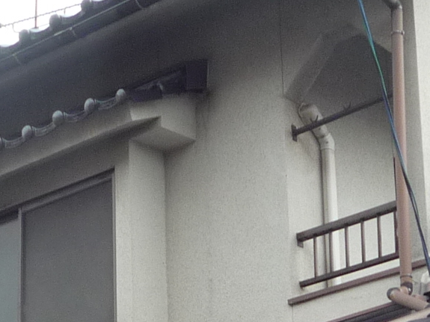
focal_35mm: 139
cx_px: 149
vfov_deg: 10.4
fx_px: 1726
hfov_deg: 14.2
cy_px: 417
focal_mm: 5.2
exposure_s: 1/160
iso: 100
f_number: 4
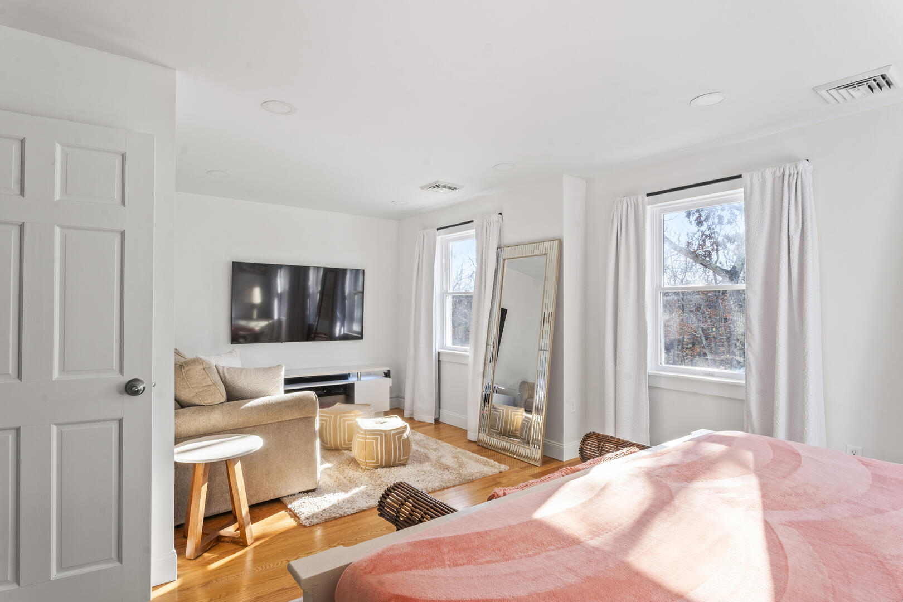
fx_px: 461
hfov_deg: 88.7
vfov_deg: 66.2
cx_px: 452
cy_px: 301
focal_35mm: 18
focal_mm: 18.4
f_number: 10
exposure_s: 1/15
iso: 500
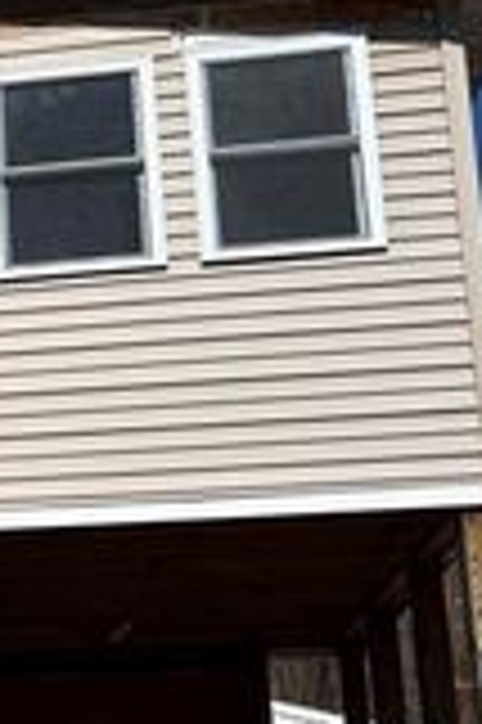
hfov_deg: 14.4
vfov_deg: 24.0
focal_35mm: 84
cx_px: -365
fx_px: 1691
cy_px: 537
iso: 50
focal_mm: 5.96
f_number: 1.6
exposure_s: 1/11905
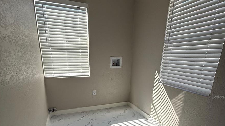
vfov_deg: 50.9
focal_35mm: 21
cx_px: 115
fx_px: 125
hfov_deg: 83.8
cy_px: 97
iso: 64
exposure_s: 1/585
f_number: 2.2
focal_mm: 2.22
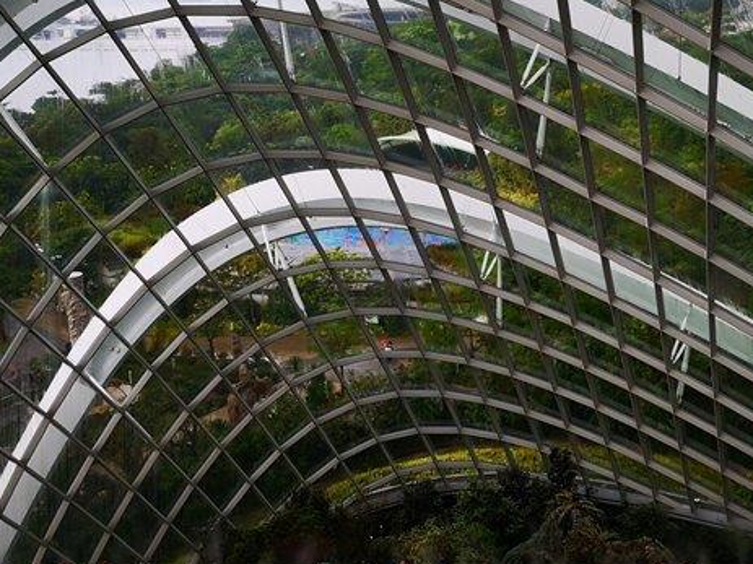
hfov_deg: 44.6
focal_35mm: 42
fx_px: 913
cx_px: 442
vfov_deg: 34.3
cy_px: 244
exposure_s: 1/100
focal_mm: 3.95
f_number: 1.8
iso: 100
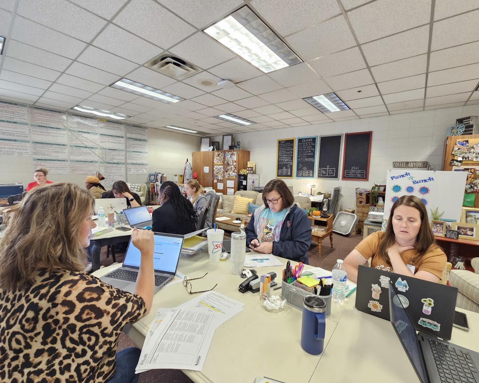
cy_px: 191
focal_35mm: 14
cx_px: 240
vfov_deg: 88.0
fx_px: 198
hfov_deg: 100.7
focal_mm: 2.2
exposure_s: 1/30
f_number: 2.2
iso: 320
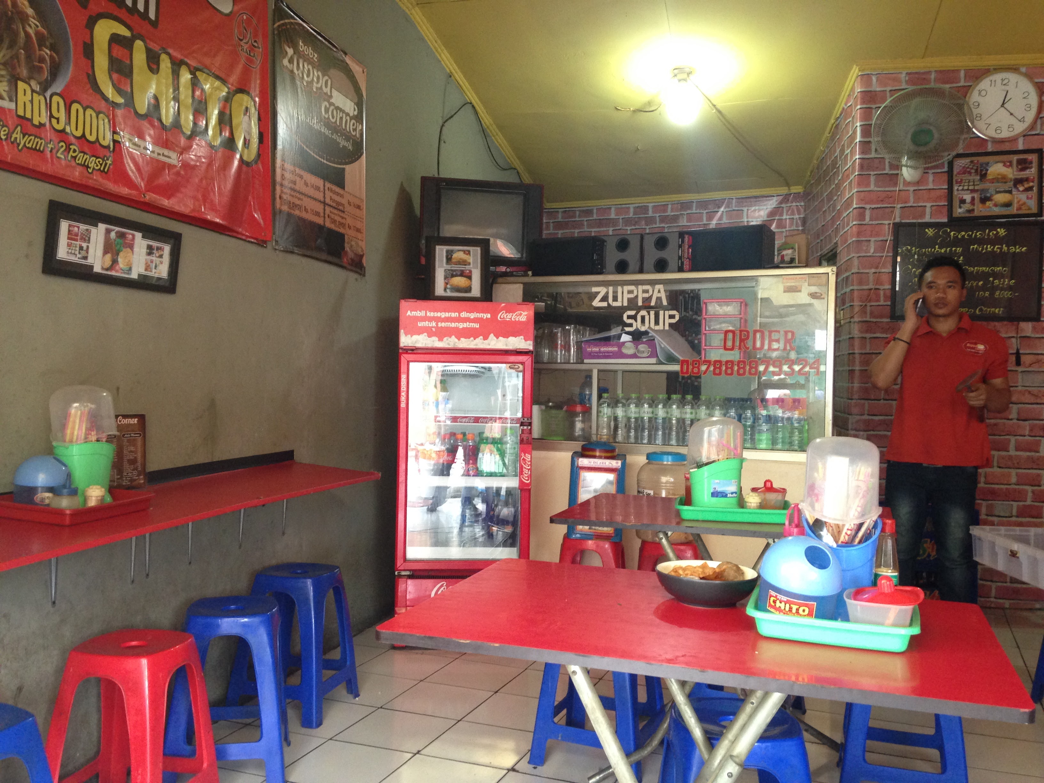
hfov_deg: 55.4
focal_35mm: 33
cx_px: 522
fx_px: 995
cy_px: 392
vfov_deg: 42.9
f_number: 2.4
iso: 200
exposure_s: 1/20
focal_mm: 4.12
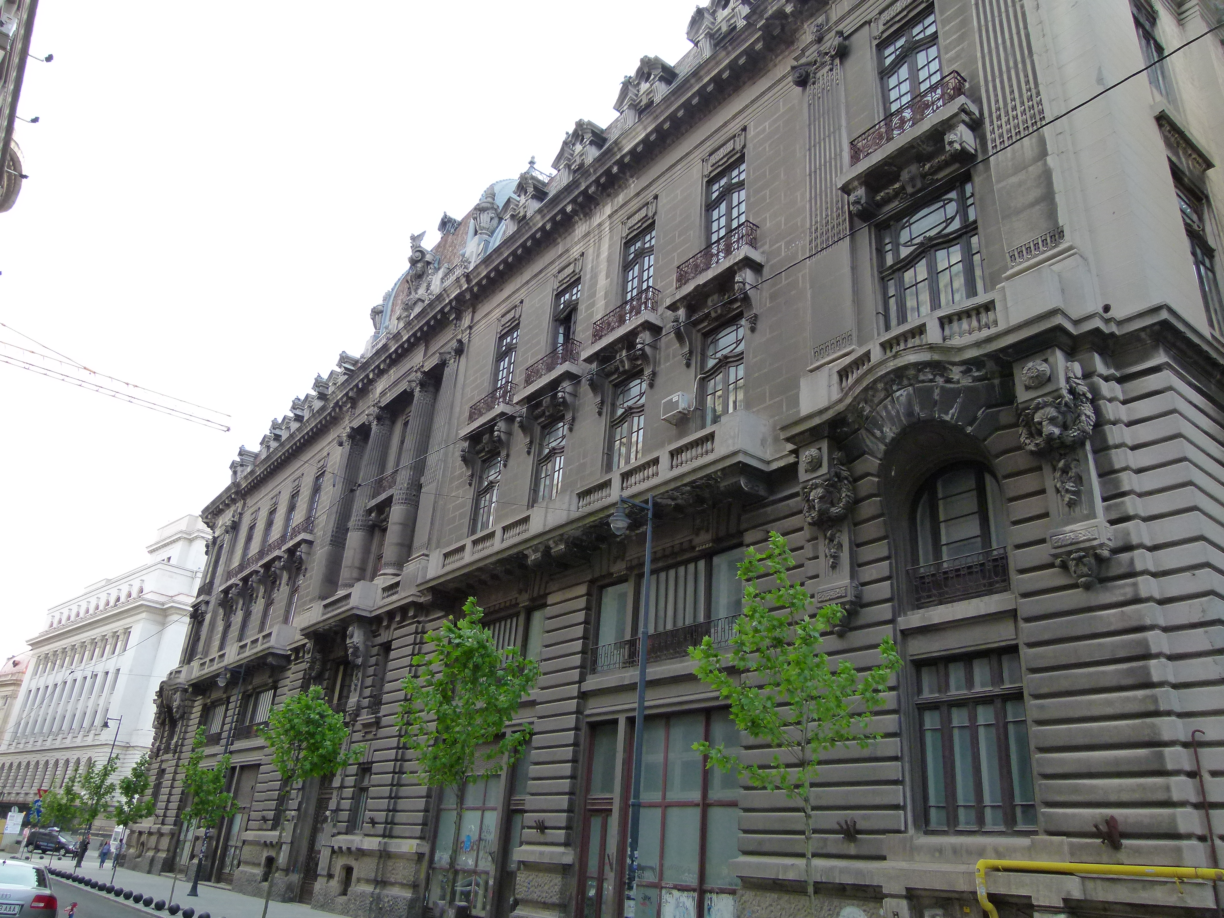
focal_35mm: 25
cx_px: 612
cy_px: 459
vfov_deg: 54.9
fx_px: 884
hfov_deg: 69.4
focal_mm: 4.5
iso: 160
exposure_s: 1/100
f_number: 3.6
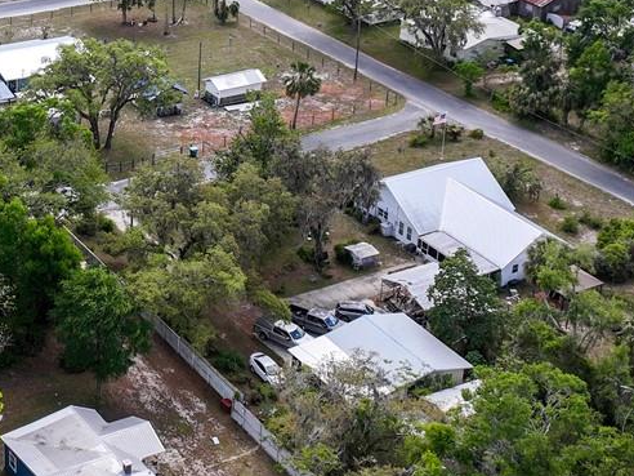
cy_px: 77
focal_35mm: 78
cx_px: 34
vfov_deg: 18.7
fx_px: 1429
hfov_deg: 24.1
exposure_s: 1/50
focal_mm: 12.29
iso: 170
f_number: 2.8
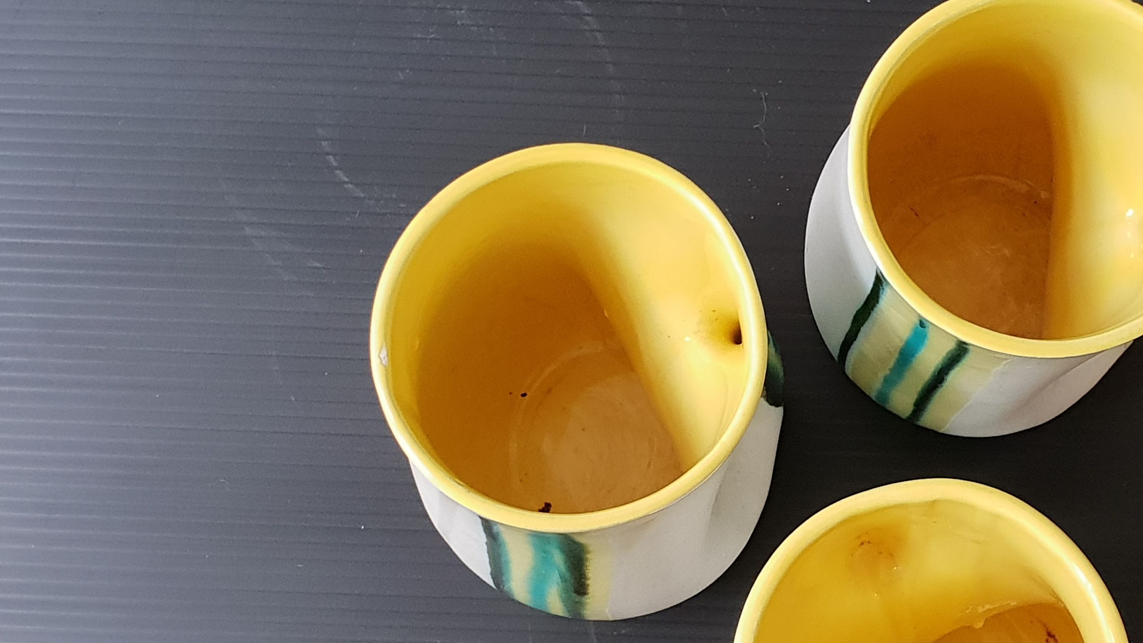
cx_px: 818
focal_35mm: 42
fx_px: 1273
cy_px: 395
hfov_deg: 47.0
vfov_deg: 28.3
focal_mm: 4.3
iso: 250
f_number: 2.4
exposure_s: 1/50
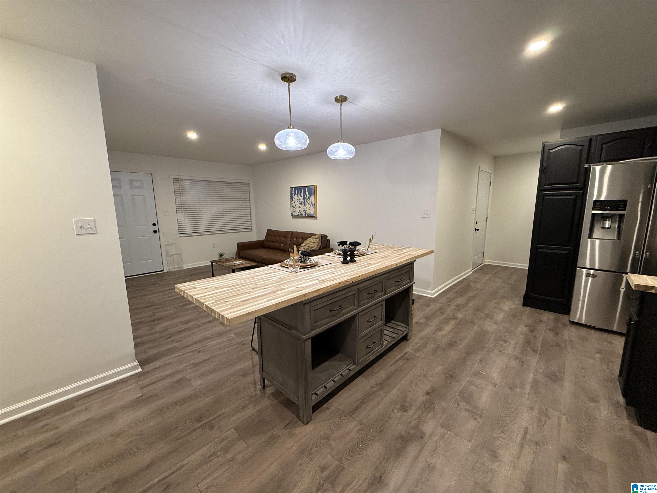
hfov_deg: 102.1
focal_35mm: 14
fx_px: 266
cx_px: 328
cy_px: 246
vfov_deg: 85.7
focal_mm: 2.22
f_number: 2.2
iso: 320
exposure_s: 1/60
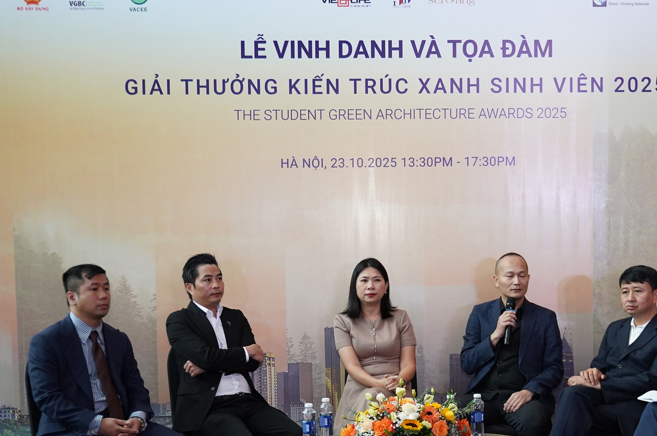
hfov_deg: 41.6
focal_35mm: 47
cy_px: 287
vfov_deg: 28.4
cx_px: 418
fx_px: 857
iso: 2500
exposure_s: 1/200
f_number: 2.8
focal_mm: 32
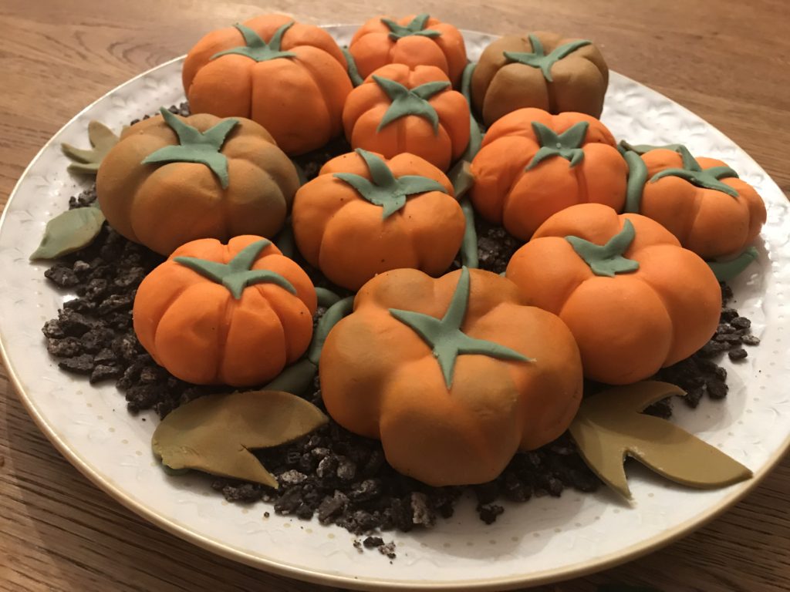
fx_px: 639
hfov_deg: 63.4
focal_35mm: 28
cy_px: 296
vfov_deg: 49.7
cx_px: 395
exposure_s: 1/7
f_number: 1.8
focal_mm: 3.99
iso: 100
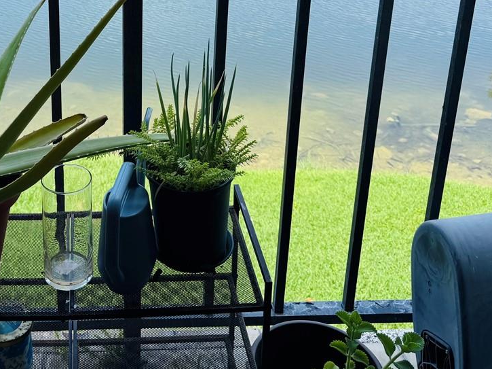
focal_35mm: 53
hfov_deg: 35.0
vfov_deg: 25.6
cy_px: -28
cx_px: 94
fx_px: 753
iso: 80
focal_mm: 6.76
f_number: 1.78
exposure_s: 1/1767
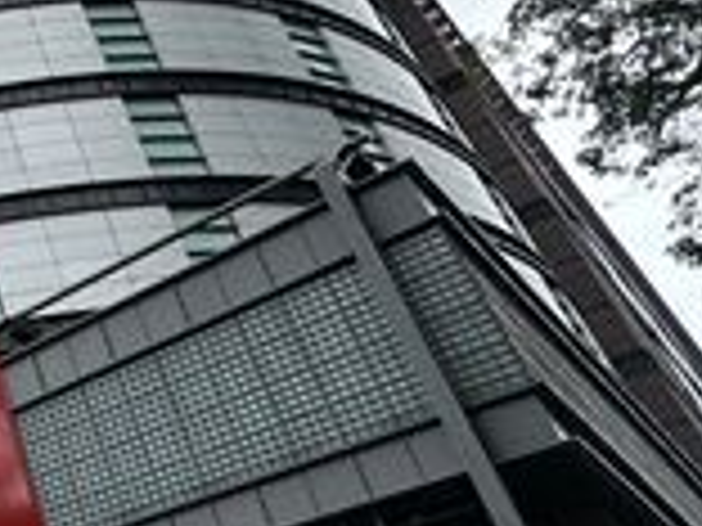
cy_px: 405
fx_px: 1095
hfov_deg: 23.2
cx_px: -495
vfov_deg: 26.6
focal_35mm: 54
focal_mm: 2.22
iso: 40
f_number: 2.2
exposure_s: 1/1208
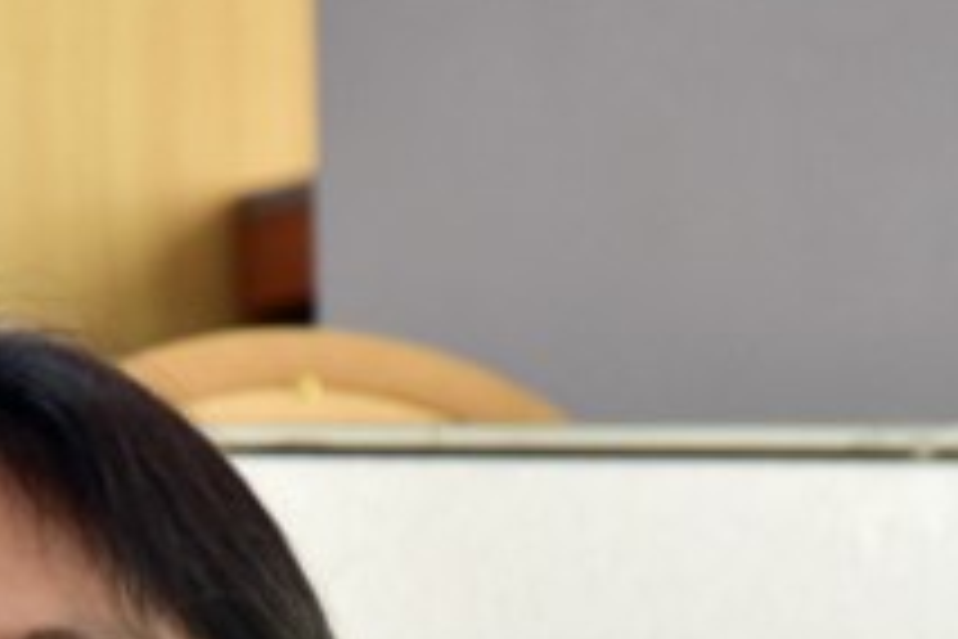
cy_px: 1179
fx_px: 33660
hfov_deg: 1.6
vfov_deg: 1.1
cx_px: -234
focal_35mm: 1265
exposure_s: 1/60
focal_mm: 200
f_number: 6.3
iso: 800
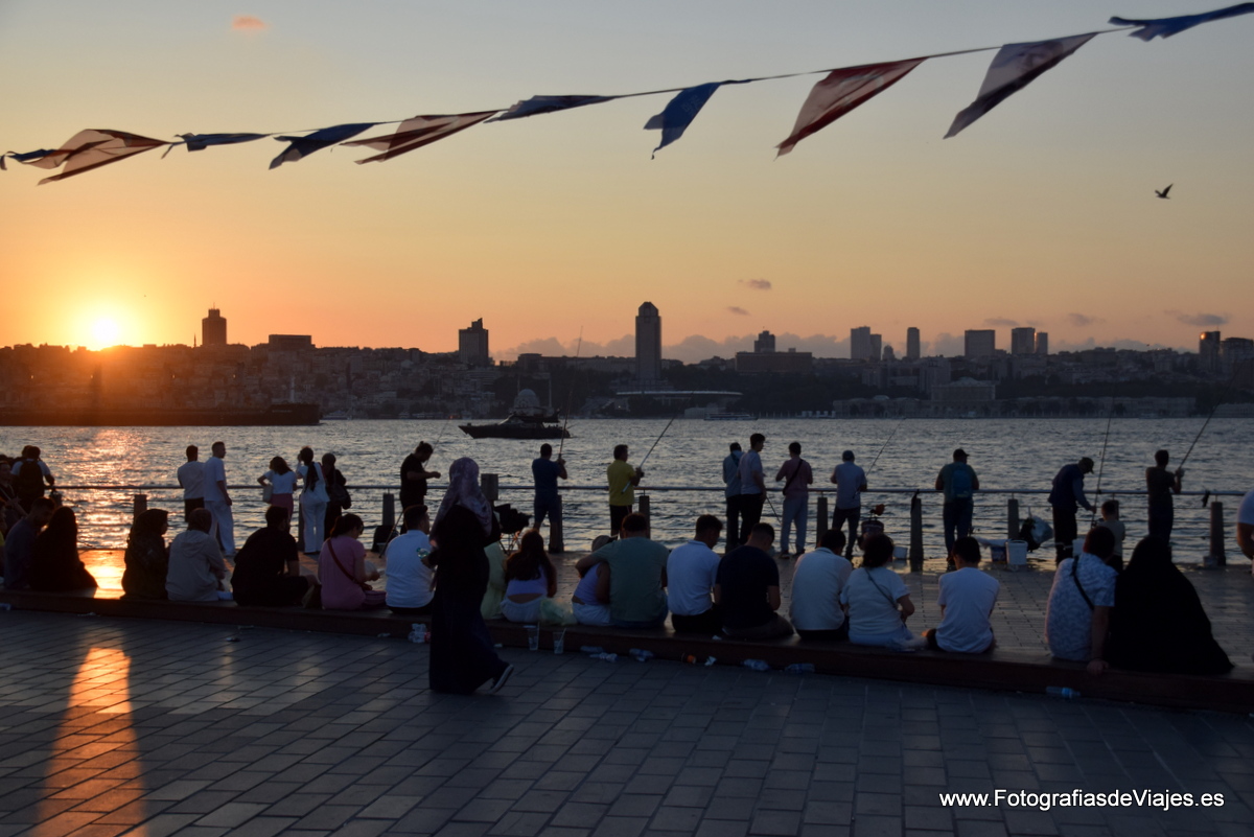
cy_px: 418
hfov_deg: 43.6
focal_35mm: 45
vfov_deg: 29.9
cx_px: 627
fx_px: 1568
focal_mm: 30
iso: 400
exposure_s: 1/1600
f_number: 6.3
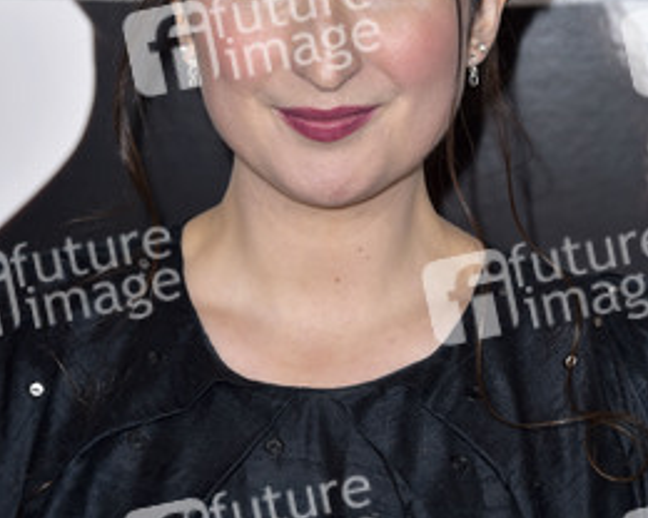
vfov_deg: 6.3
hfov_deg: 7.9
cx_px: 325
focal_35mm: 246
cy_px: 162
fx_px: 4718
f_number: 6.3
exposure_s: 1/200
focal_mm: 170
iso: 500
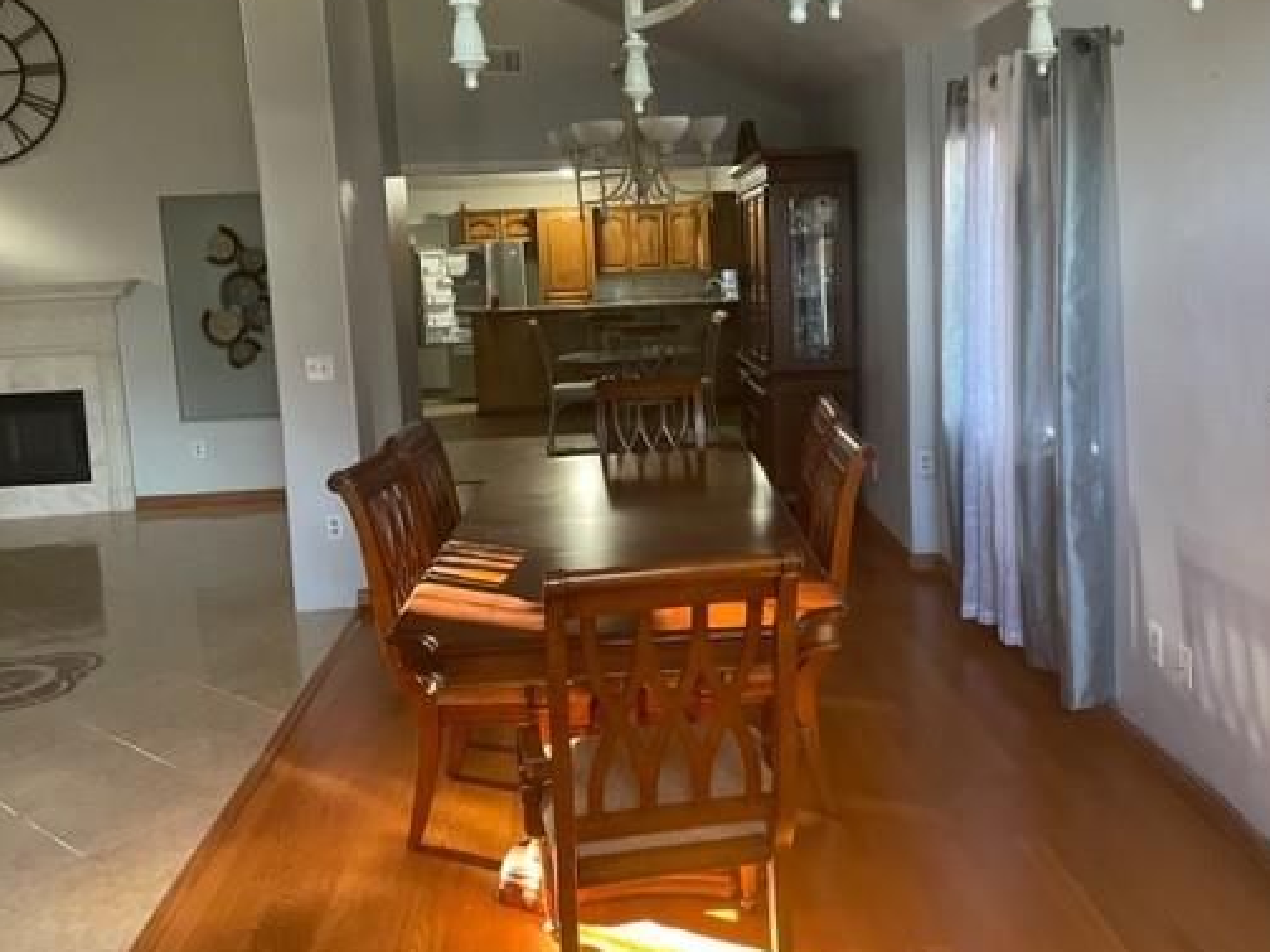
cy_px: 405
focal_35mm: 33
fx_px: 1211
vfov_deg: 42.8
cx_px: 701
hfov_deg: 55.2
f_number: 1.6
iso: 500
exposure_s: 1/60
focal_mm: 4.2
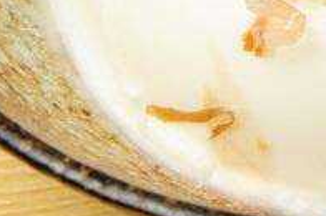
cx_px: 409
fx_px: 5198
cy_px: -47
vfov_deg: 2.4
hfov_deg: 3.6
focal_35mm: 575
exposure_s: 1/125
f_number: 14
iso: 200
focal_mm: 150
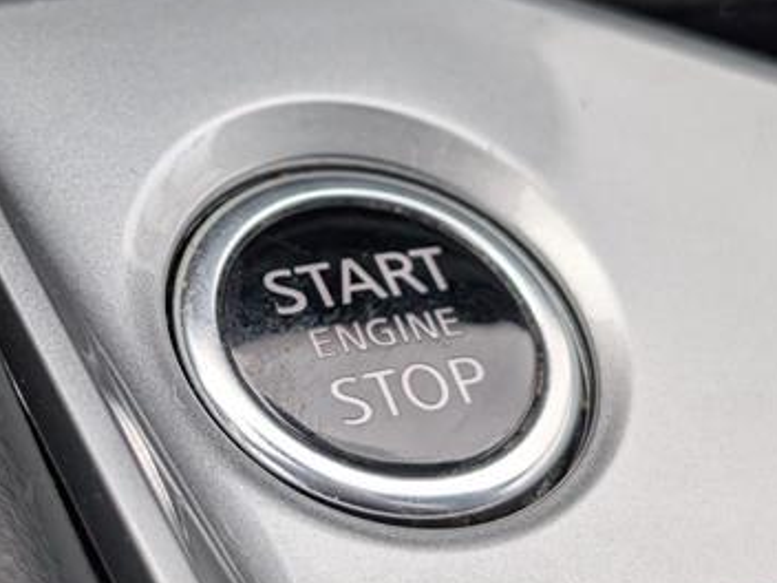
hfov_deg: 21.9
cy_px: 292
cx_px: 260
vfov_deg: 16.6
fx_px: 1998
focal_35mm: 89
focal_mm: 6.9
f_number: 1.68
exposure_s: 1/769
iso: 216
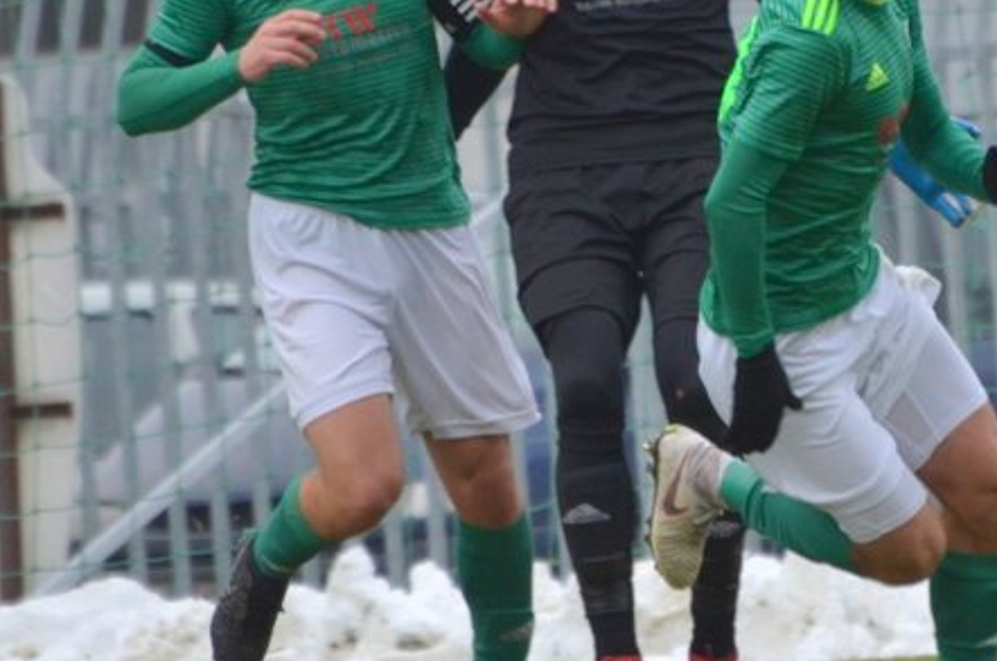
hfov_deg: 1.7
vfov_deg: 1.1
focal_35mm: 1222
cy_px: 317
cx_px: 877
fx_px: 33781
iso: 500
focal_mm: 300
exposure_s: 1/1000
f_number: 5.6
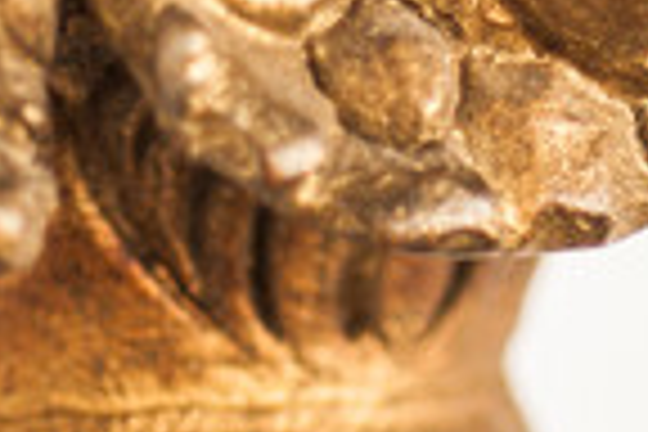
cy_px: -423
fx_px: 9017
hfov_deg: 4.1
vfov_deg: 2.7
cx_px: 608
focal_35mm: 501
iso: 100
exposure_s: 1/10
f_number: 3.2
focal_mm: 60
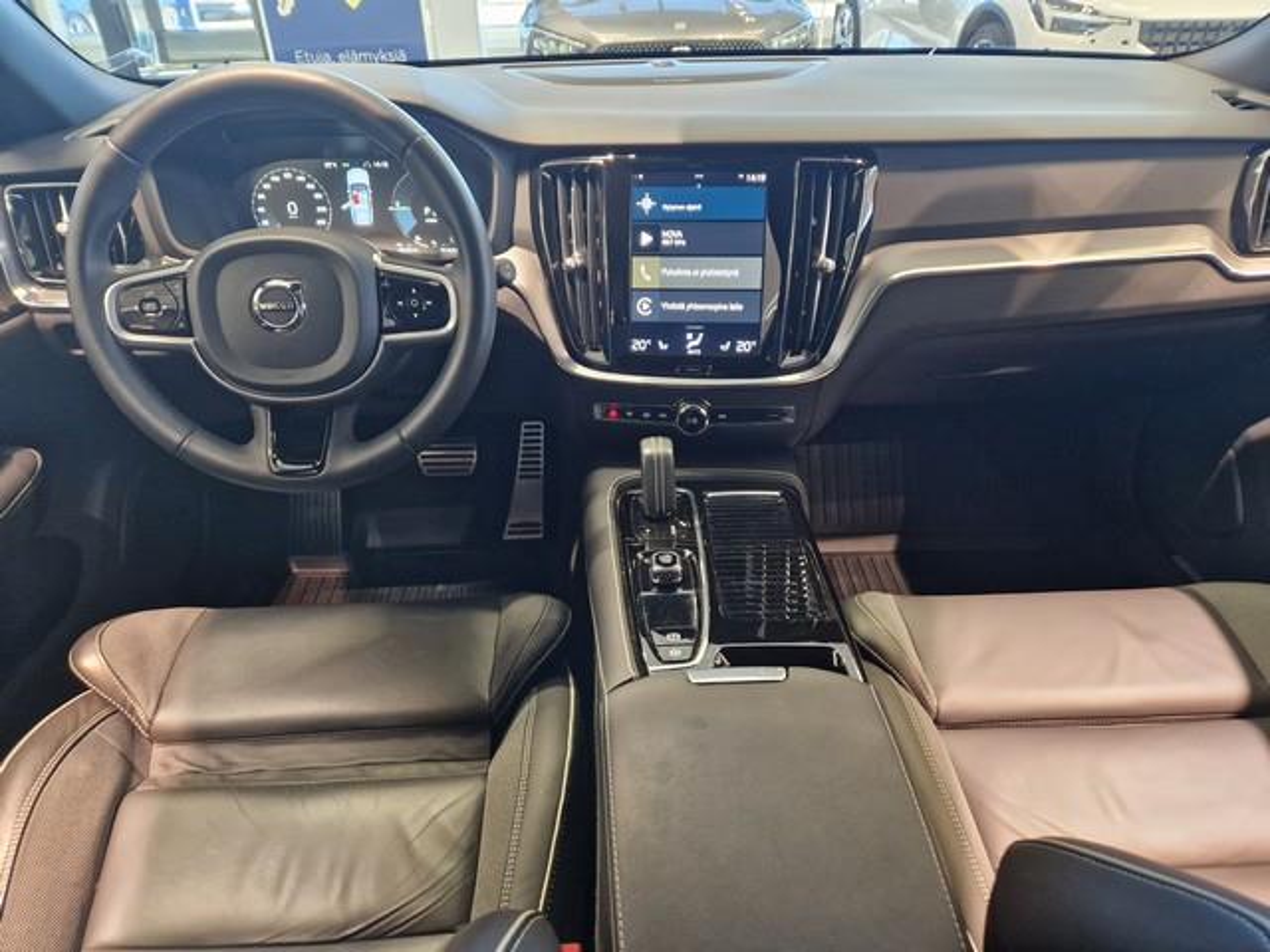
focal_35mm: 23
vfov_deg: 58.9
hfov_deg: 73.9
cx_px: 635
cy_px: 476
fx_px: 844
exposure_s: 1/100
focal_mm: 5.4
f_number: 1.8
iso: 500
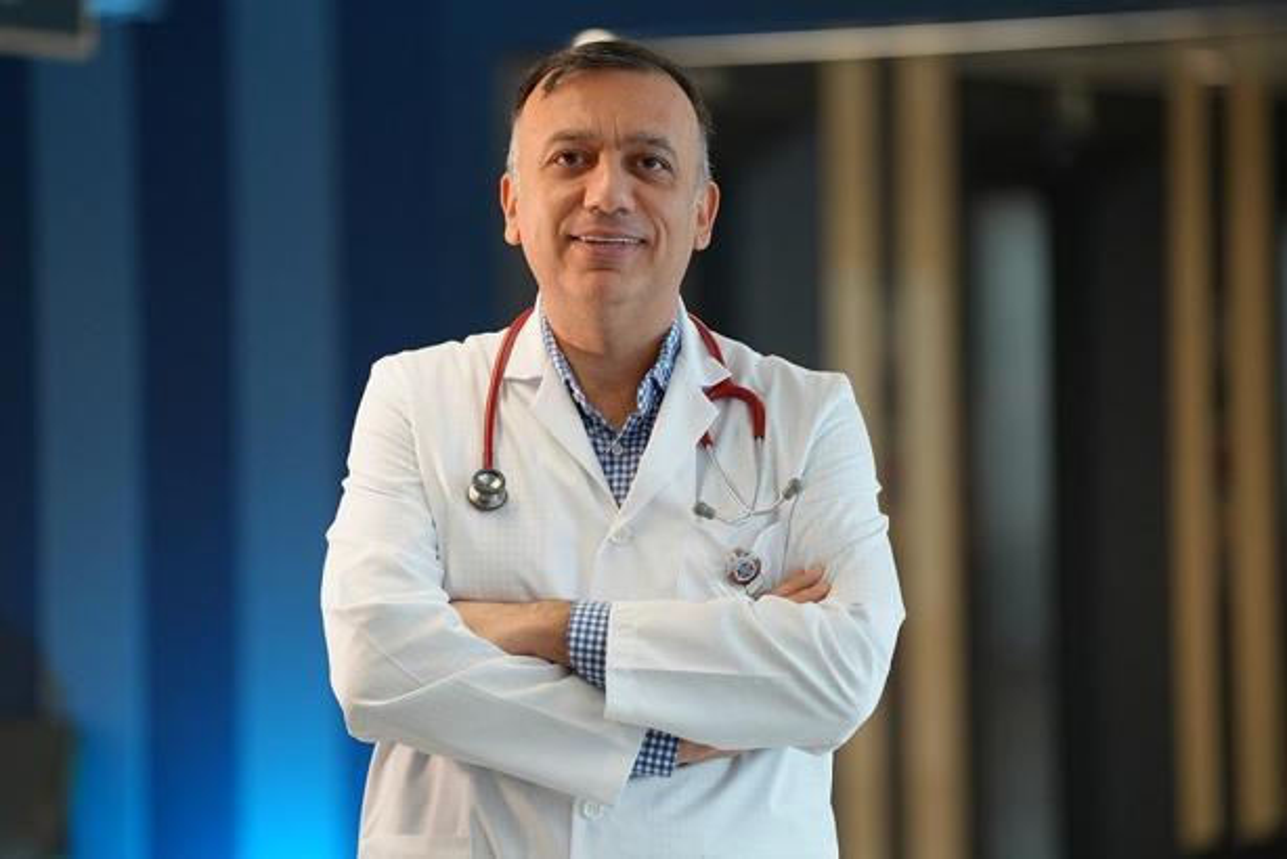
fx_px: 6080
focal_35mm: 170
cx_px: 644
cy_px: 430
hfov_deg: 12.1
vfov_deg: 8.1
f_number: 2.8
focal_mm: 170
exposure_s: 1/125
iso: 500
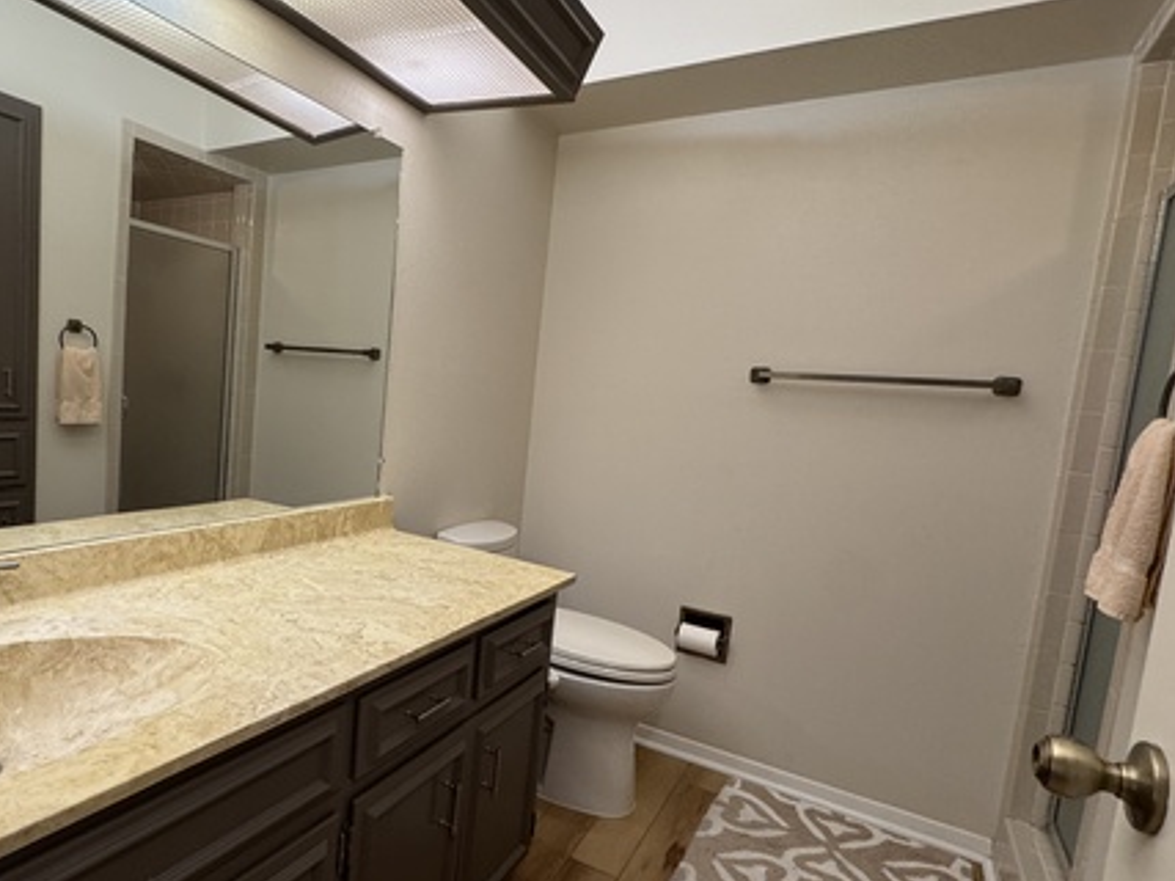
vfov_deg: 63.4
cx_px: 416
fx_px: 713
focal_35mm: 21
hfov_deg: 77.1
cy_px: 463
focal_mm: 2.22
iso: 250
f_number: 2.2
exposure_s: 1/120
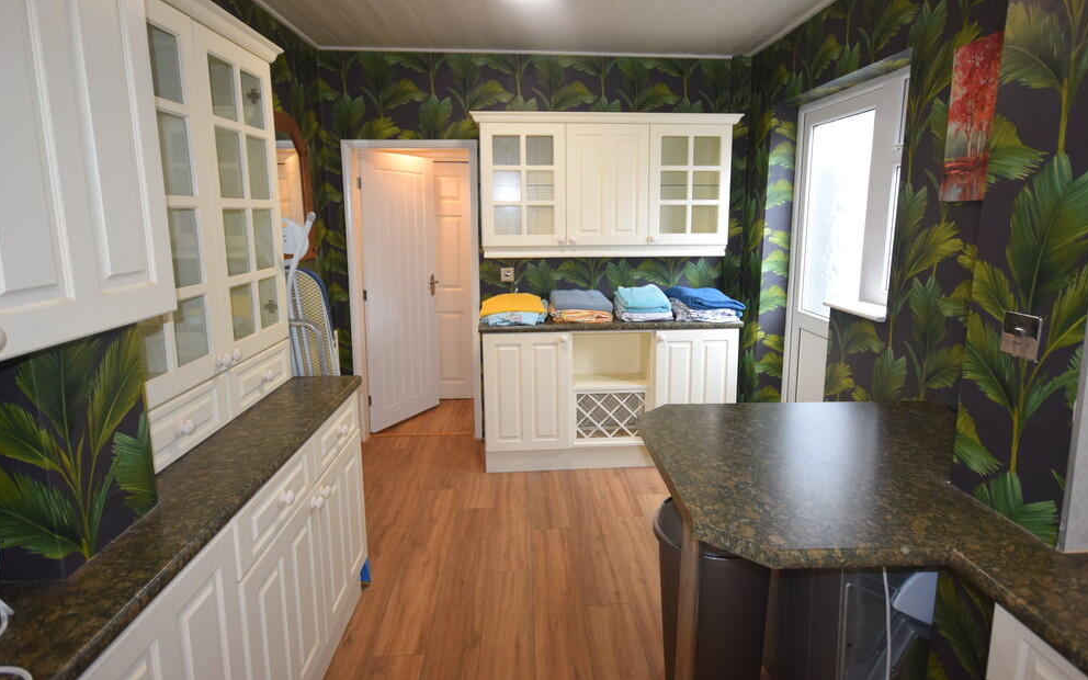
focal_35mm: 21
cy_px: 312
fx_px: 609
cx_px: 558
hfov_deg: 83.6
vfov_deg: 58.3
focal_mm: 13
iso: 800
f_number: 4.5
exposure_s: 1/60
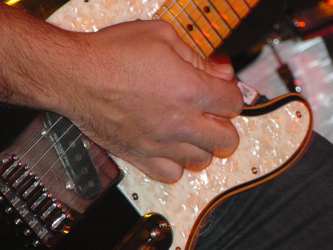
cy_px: 125
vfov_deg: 4.4
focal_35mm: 336
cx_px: 166
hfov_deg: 5.9
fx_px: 3232
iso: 400
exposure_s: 1/30
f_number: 4.2
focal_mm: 49.9
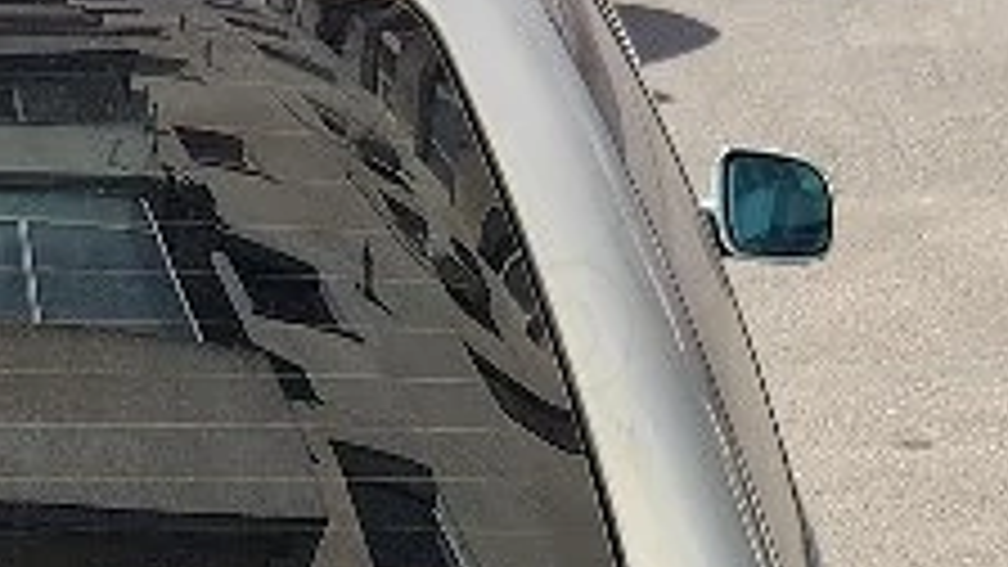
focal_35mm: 149
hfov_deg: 14.3
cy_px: 1393
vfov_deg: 7.6
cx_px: 104
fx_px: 3982
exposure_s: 1/1111
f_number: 1.8
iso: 20
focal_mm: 5.4
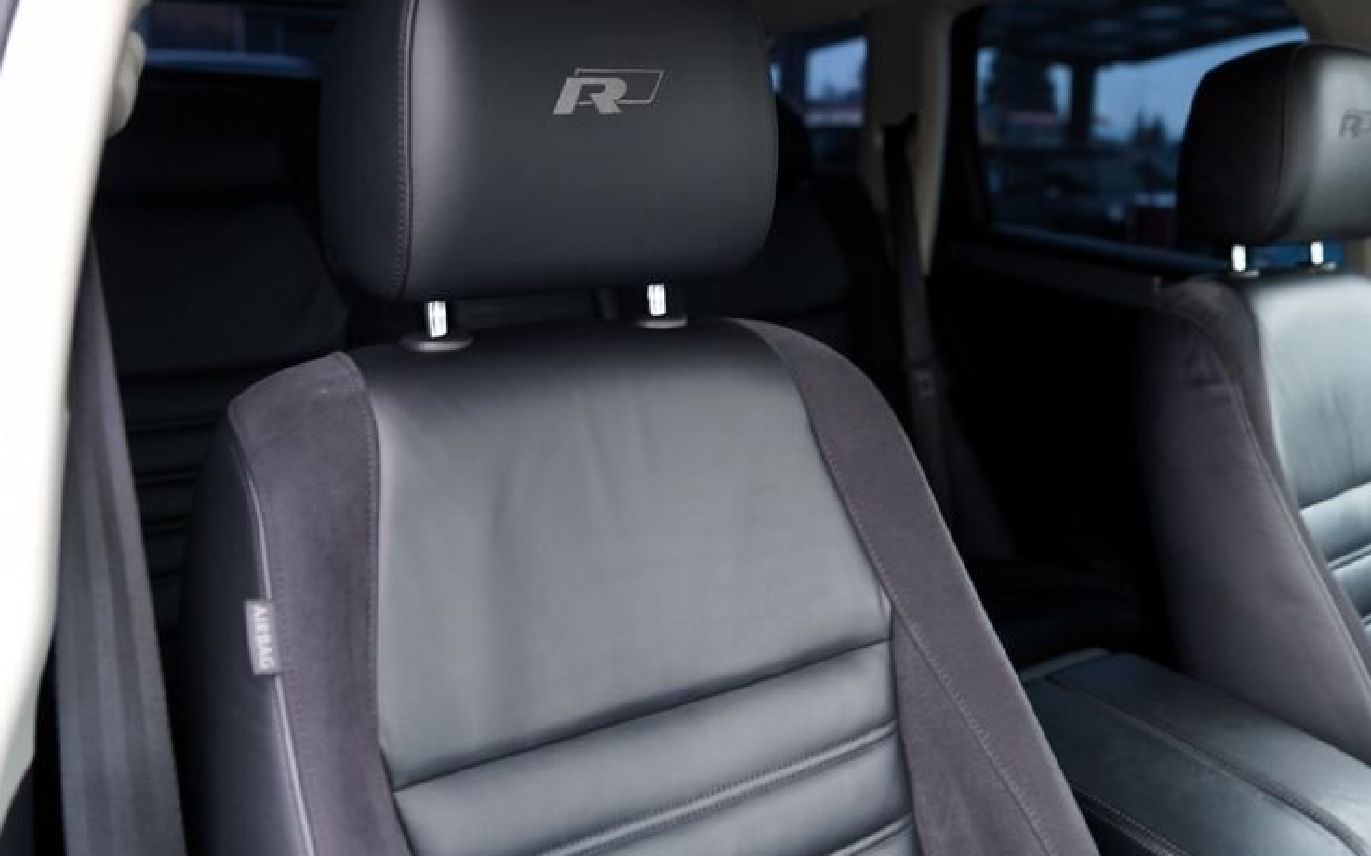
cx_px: 867
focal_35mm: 34
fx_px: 1270
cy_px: 388
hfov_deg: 56.0
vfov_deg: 37.2
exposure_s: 1/30
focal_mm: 24
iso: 250
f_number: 2.8
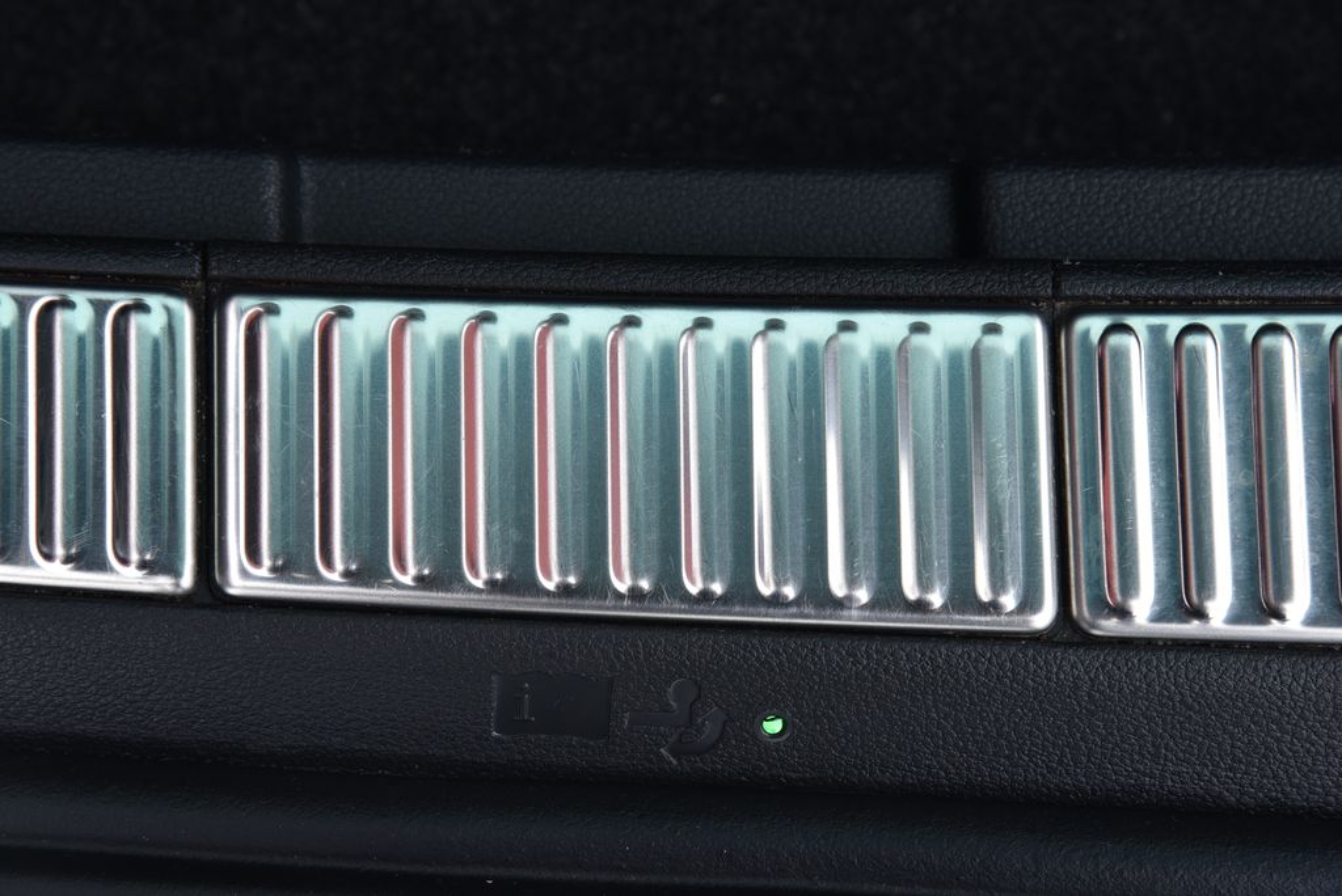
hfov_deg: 17.1
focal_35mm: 120
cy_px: 448
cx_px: 671
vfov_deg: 11.4
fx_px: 4476
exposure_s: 1/250
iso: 500
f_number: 8
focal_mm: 120
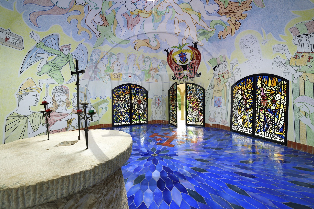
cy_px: 104
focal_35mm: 14
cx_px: 157
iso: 400
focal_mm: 14
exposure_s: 1/40
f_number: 5.6
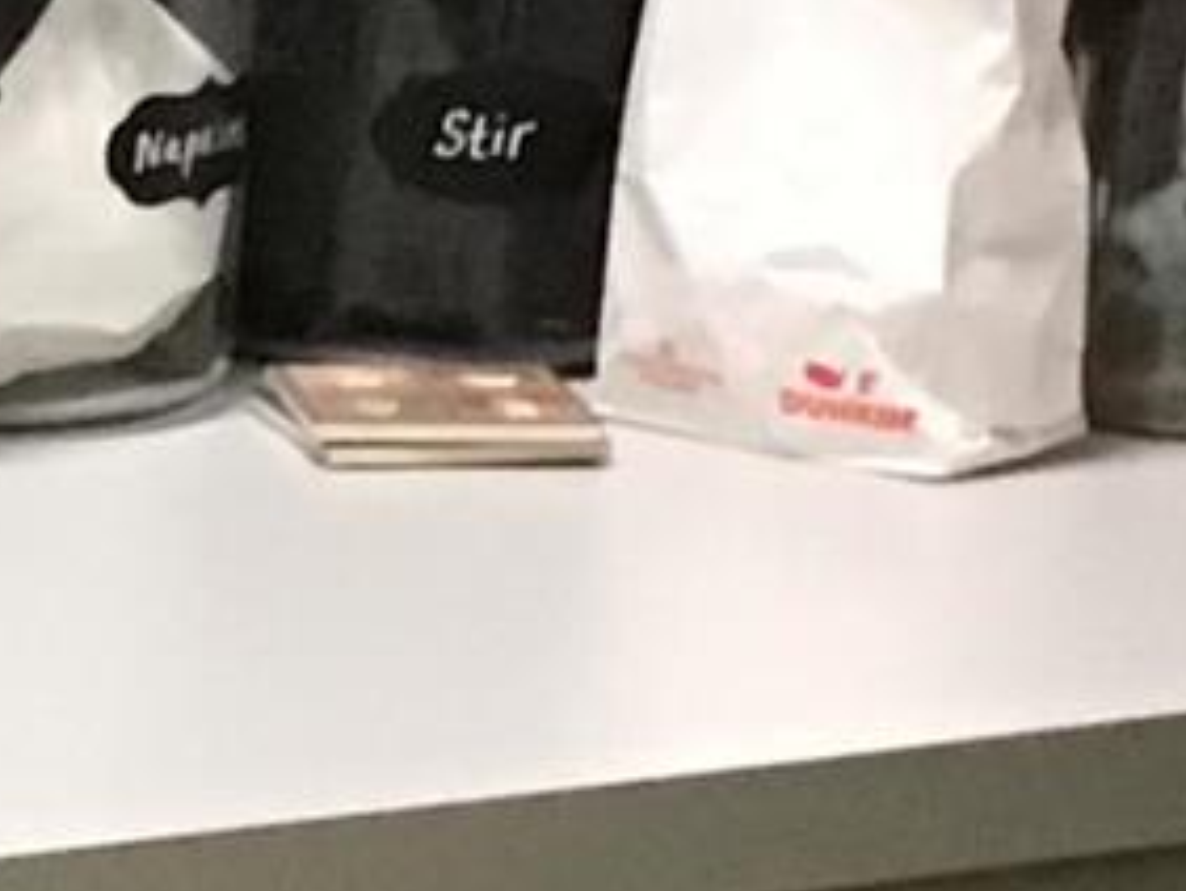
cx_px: -1615
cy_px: 454
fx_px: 7715
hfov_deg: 8.1
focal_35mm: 225
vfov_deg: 6.6
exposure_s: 1/17
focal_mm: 3.3
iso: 200
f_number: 2.4
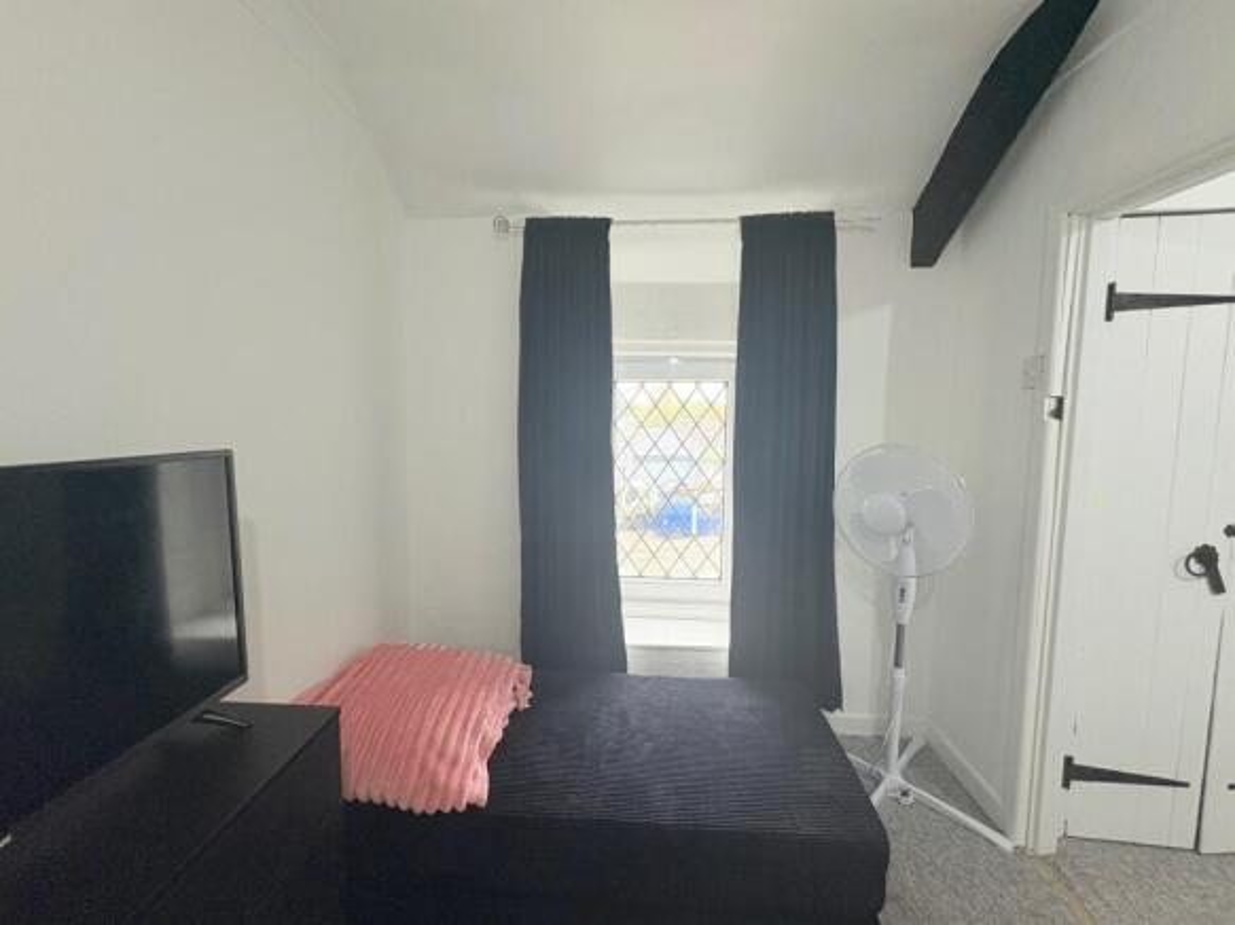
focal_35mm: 14
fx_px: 499
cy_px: 462
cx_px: 618
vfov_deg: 85.7
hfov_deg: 102.1
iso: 200
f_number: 2.2
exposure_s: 1/100
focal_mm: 2.22
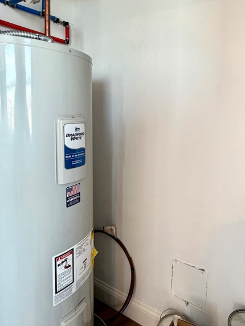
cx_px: 188
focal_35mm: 25
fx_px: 236
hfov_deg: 52.1
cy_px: 133
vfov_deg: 68.8
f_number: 2.2
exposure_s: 1/120
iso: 200
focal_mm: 2.22
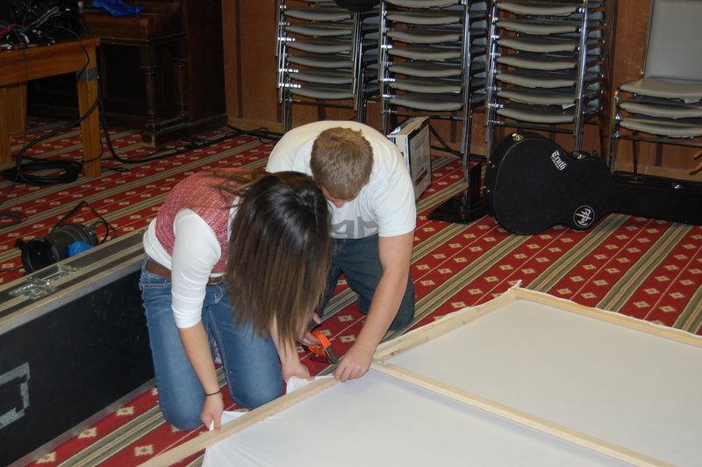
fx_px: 1111
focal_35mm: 57
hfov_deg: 35.1
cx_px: 351
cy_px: 234
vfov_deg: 23.7
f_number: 4.8
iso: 400
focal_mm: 38
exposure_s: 1/60
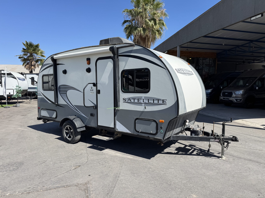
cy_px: 99
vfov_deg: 56.8
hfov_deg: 71.6
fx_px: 184
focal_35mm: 24
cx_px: 132
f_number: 1.78
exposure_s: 1/3597
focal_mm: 6.76
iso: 80
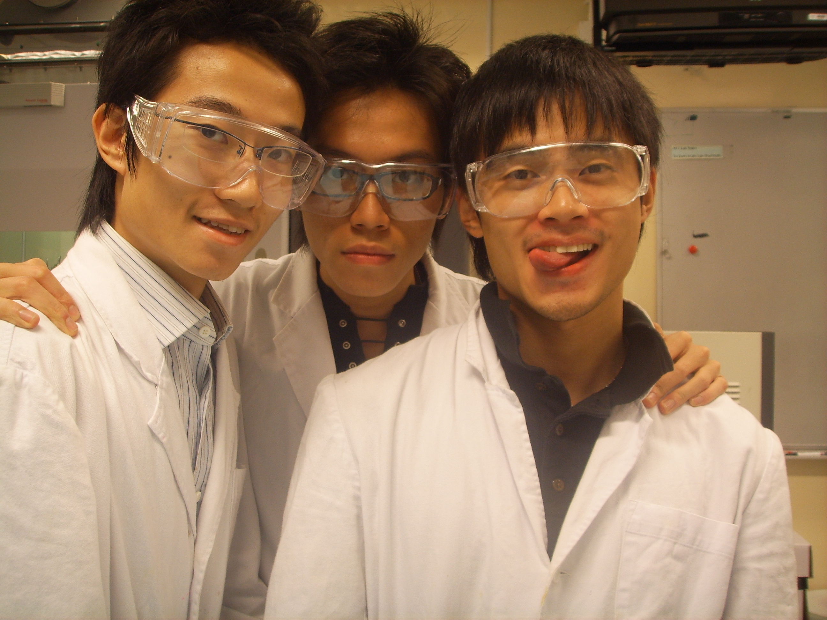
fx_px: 932
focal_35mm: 39
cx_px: 414
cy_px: 310
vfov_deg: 36.8
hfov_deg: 47.9
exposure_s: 1/15
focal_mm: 6.6
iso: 63
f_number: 3.5
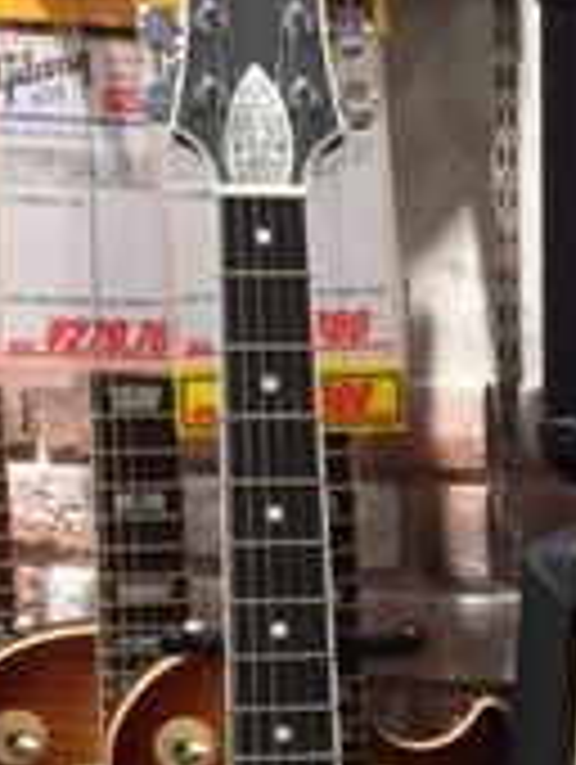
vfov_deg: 17.6
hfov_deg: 13.2
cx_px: 738
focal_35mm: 109
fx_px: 2412
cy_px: 783
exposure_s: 1/30
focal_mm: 4.15
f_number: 2.2
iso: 64
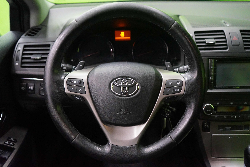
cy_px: 84
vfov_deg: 42.3
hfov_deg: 60.3
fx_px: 215
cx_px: 125
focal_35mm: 31
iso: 6400
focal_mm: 31
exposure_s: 1/30
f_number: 4
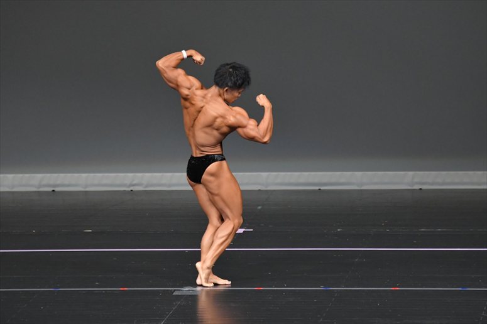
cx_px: 244
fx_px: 4259
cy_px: 162
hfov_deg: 6.5
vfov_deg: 4.4
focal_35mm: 315
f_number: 5.6
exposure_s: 1/400
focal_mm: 210
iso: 4000
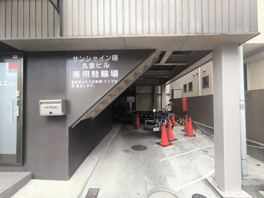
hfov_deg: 94.5
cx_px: 132
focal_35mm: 16
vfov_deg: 78.1
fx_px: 122
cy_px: 99
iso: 50
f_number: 2.2
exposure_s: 1/135
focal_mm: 1.65
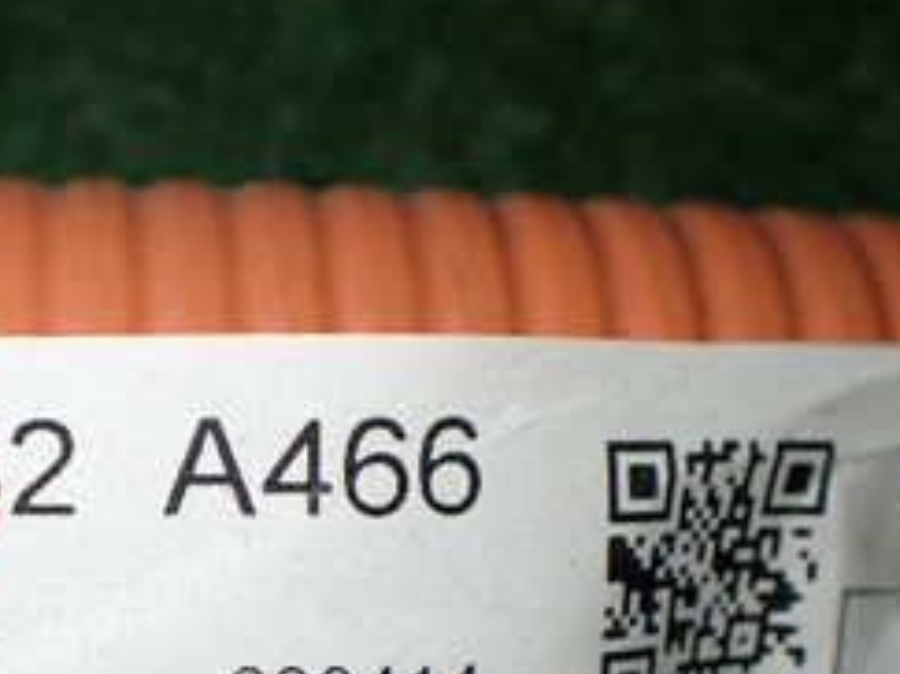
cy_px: 611
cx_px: 111
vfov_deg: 19.5
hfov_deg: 25.6
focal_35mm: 74
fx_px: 1923
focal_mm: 5.4
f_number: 2.3
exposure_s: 1/125
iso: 160
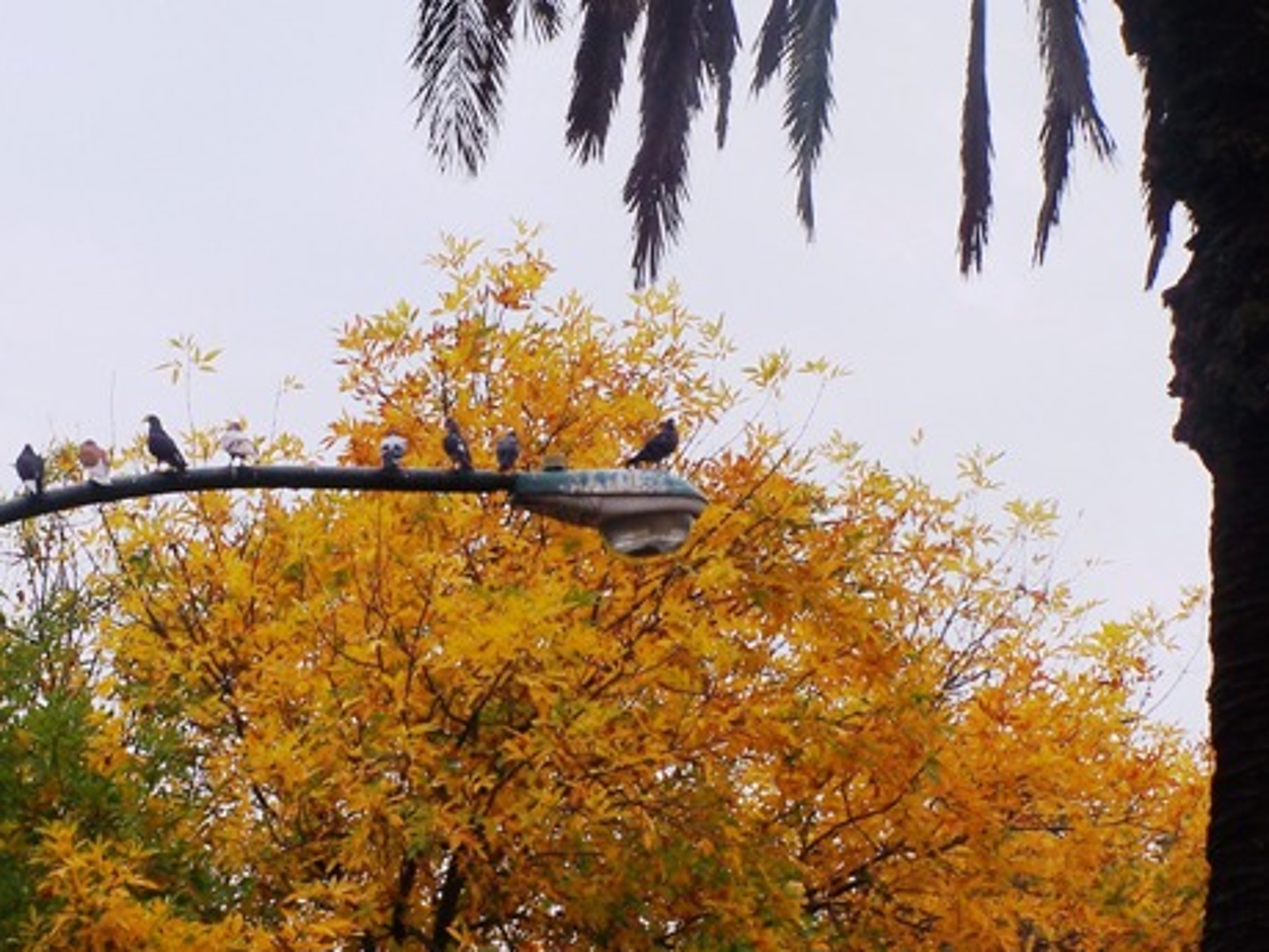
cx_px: 447
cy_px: 486
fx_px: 6525
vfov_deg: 8.3
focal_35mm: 178
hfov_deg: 11.1
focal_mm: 21.2
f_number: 8
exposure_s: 1/100
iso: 80
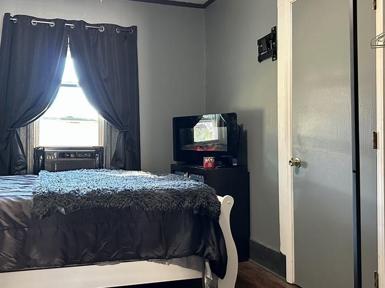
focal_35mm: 38
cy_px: 132
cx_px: 185
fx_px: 422
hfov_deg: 49.0
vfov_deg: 37.7
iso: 400
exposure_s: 1/40
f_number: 1.5
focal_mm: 5.7
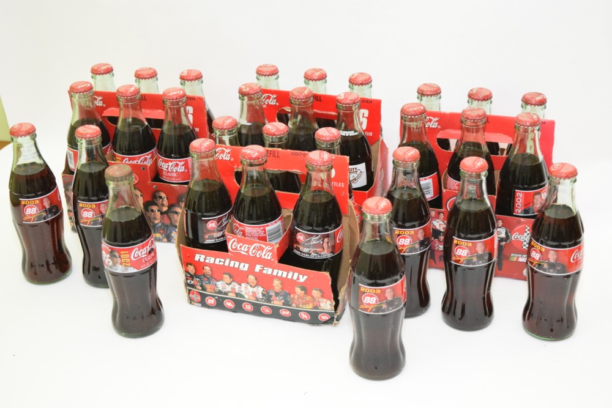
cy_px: 204
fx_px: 1020
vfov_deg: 22.6
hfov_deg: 33.4
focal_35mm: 60
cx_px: 306
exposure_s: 1/60
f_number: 5
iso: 3200
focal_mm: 40
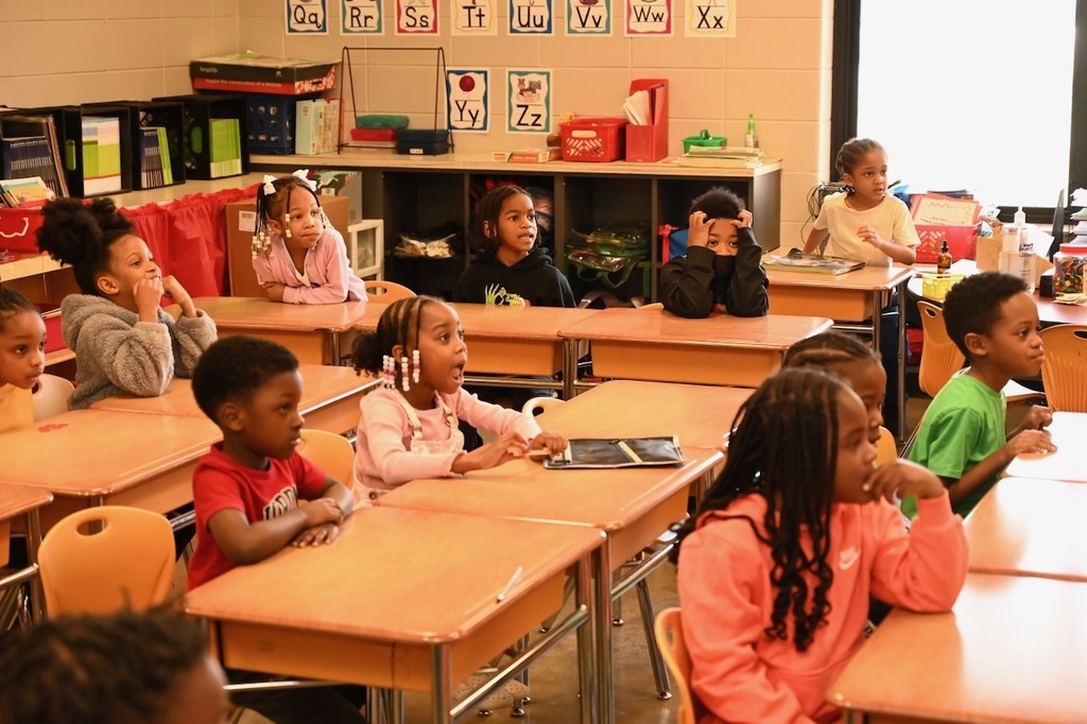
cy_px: 362
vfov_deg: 21.2
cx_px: 544
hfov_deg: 31.4
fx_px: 1932
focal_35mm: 64
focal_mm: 64
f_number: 4.5
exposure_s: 1/200
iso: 3200
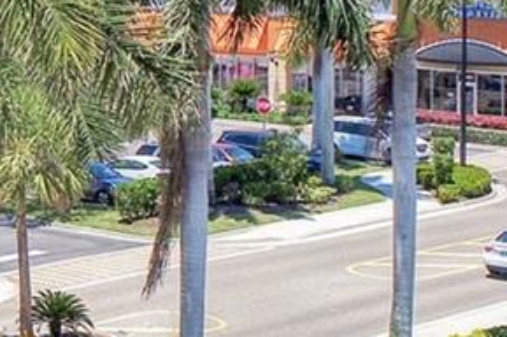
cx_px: -339
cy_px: 163
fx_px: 1871
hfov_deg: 14.1
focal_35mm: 133
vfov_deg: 10.3
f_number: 5
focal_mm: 8.8
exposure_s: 1/640
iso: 100
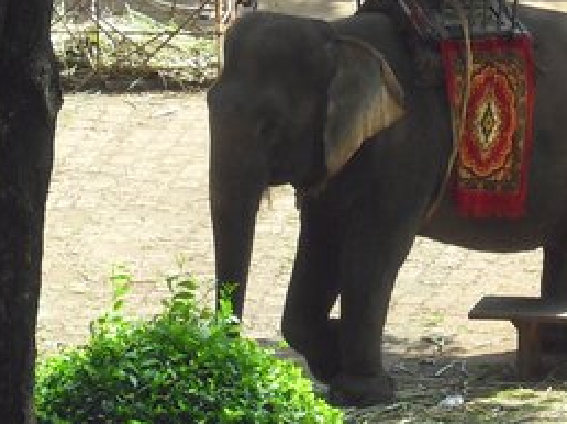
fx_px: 7348
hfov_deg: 4.4
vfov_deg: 3.3
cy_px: 94
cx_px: 292
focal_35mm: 449
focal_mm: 18.6
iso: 100
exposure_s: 1/125
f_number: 5.2
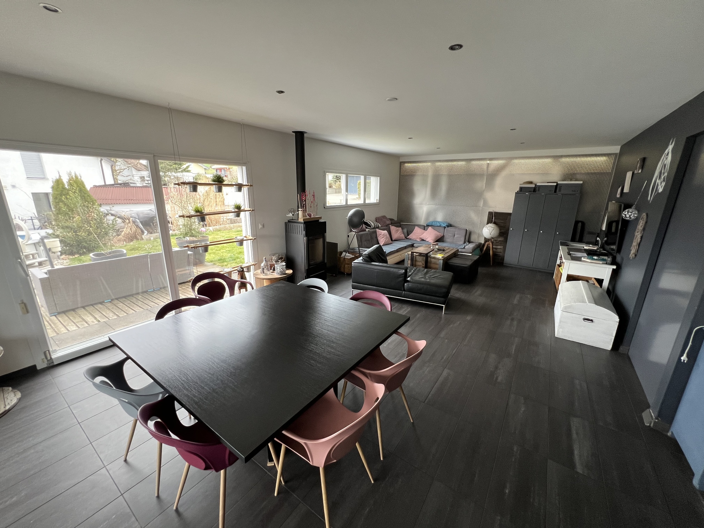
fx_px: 264
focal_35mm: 13
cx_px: 352
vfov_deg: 89.9
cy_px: 264
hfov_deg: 106.2
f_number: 1.8
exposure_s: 1/99
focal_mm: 1.57
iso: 200
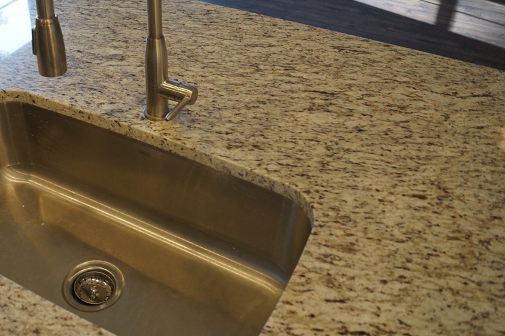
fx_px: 533
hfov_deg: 49.4
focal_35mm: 38
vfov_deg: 34.8
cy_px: 123
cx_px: 150
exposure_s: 1/60
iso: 250
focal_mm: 18
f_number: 4
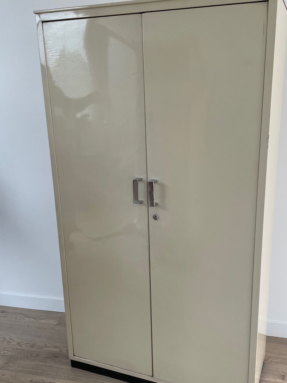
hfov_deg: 42.7
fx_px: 365
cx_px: 176
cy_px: 206
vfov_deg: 55.3
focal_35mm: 33
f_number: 1.6
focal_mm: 4.2
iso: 80
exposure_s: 1/121
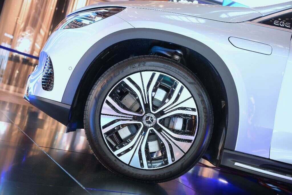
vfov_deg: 33.4
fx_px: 324
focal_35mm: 40
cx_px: 146
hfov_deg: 48.5
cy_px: 98
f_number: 3.5
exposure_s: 1/20
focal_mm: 40
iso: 1000
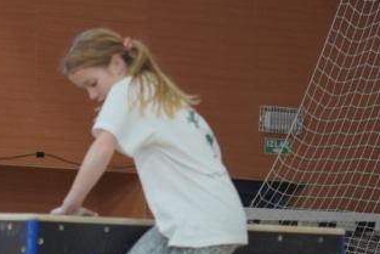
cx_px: -178
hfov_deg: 5.3
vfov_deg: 3.5
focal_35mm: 387
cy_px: 304
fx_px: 4087
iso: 500
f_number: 3.5
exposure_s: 1/200
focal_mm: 50
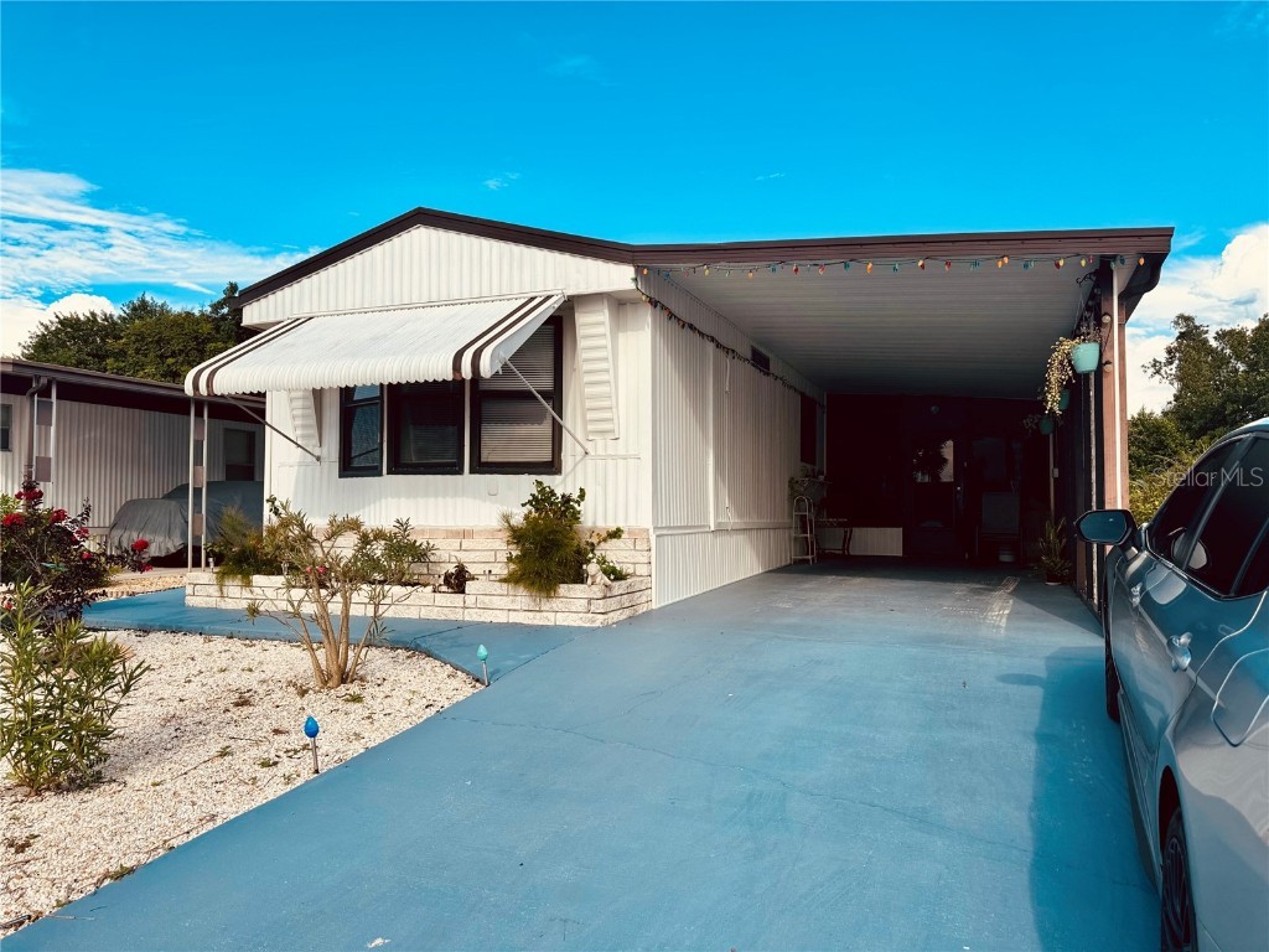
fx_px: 880
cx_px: 634
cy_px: 476
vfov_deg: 56.8
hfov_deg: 71.6
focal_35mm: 24
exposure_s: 1/3096
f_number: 1.78
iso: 80
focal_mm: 6.76
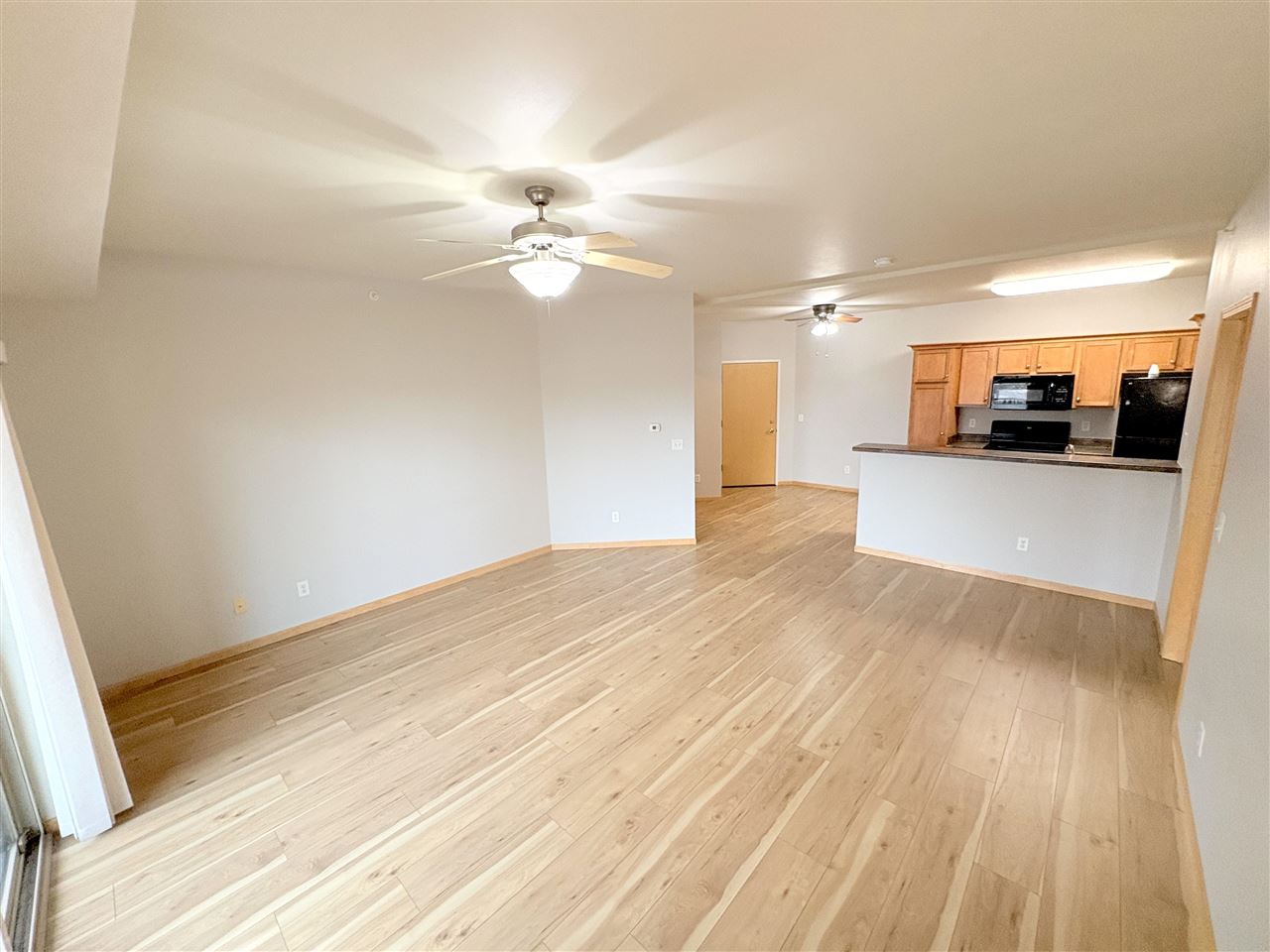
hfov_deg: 102.1
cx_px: 635
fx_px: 514
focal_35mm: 14
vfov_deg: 85.7
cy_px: 476
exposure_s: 1/120
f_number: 2.2
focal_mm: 2.22
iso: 400
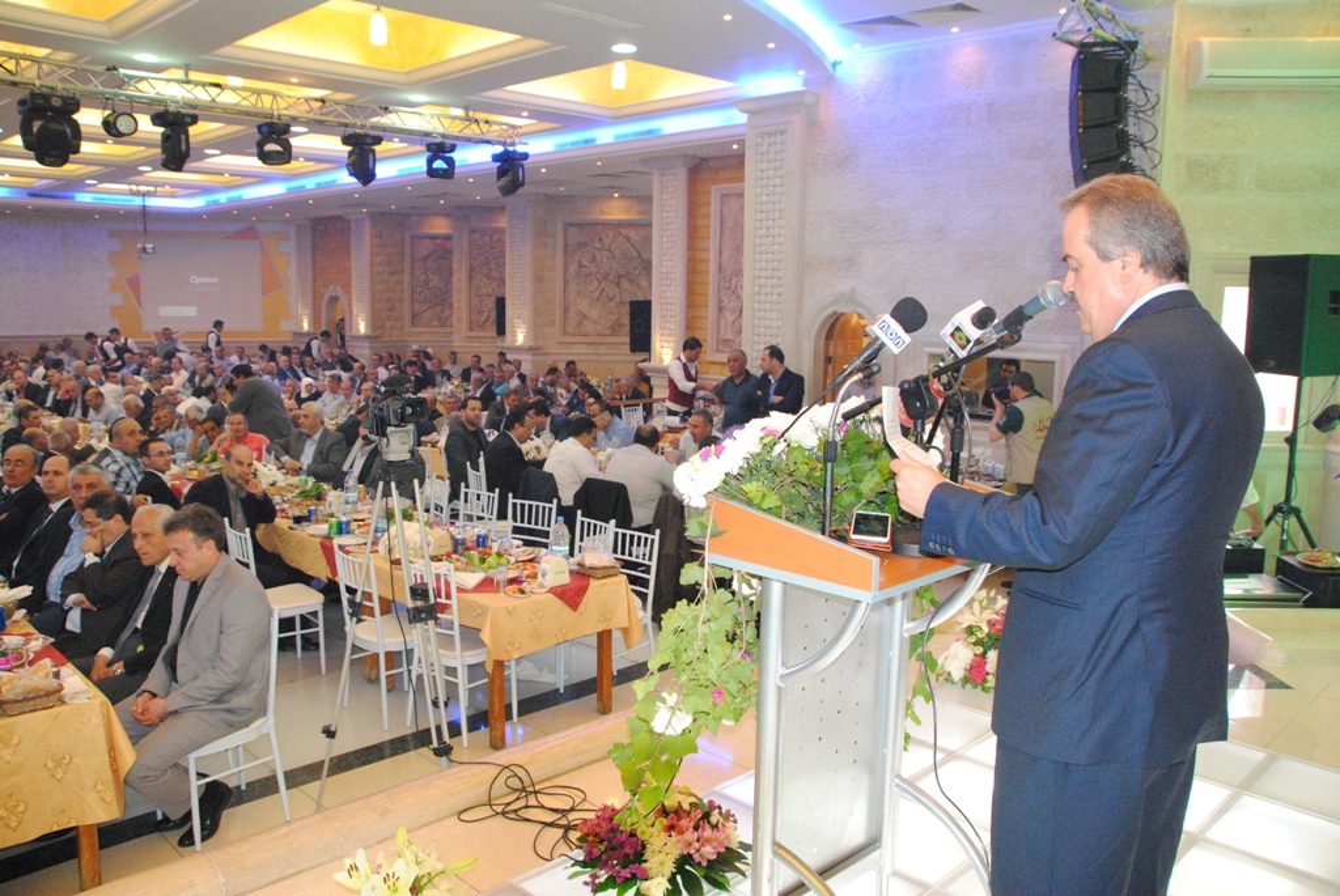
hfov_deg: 67.3
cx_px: 670
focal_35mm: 27
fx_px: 1006
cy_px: 448
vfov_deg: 48.0
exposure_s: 1/60
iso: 1600
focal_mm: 18
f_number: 5.6
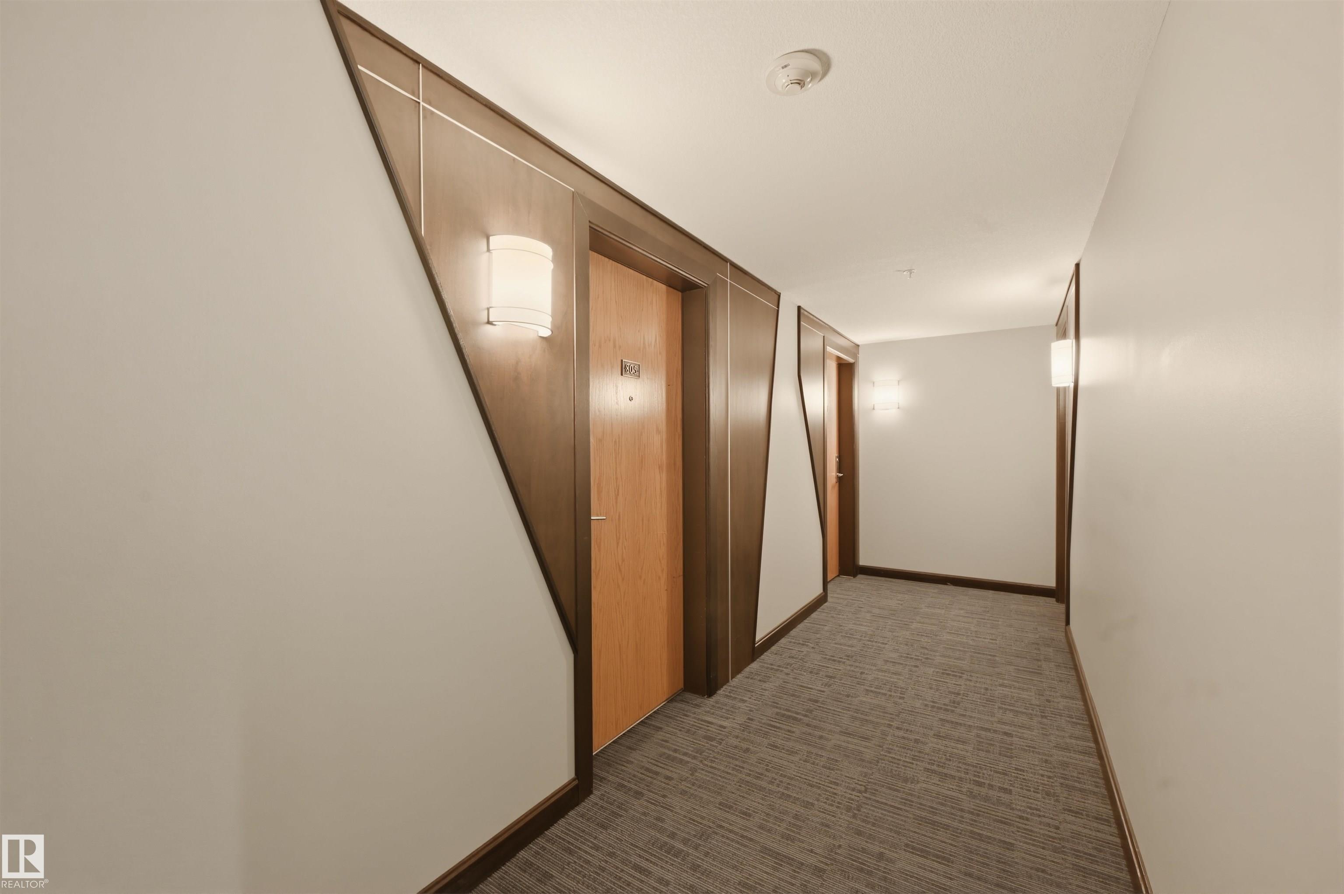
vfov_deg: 81.1
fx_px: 522
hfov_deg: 104.3
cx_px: 672
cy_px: 447
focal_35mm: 14
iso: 100
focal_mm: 14
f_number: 8
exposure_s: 1
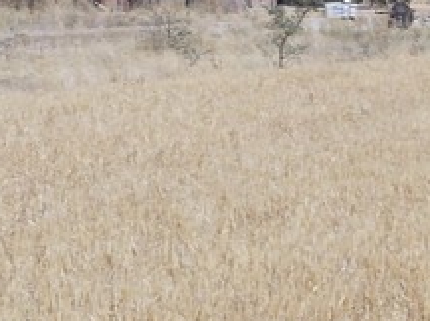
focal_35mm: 290
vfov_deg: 5.1
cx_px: 246
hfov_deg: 6.8
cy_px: -38
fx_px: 3596
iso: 80
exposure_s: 1/160
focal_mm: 11.6
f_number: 9.6
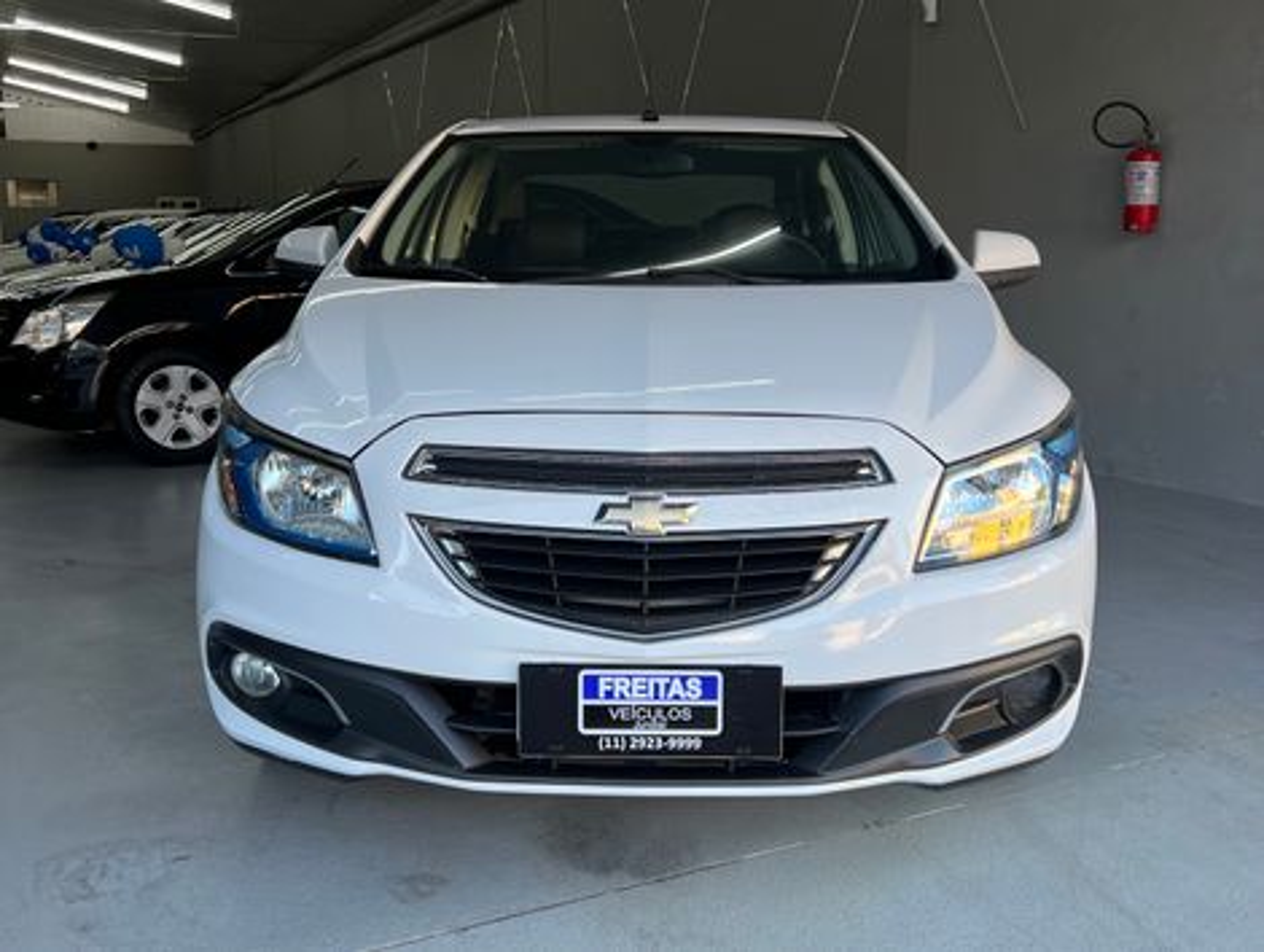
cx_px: 632
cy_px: 476
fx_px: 951
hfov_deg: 67.2
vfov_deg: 53.2
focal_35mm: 26
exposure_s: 1/181
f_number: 1.5
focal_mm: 5.7
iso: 40
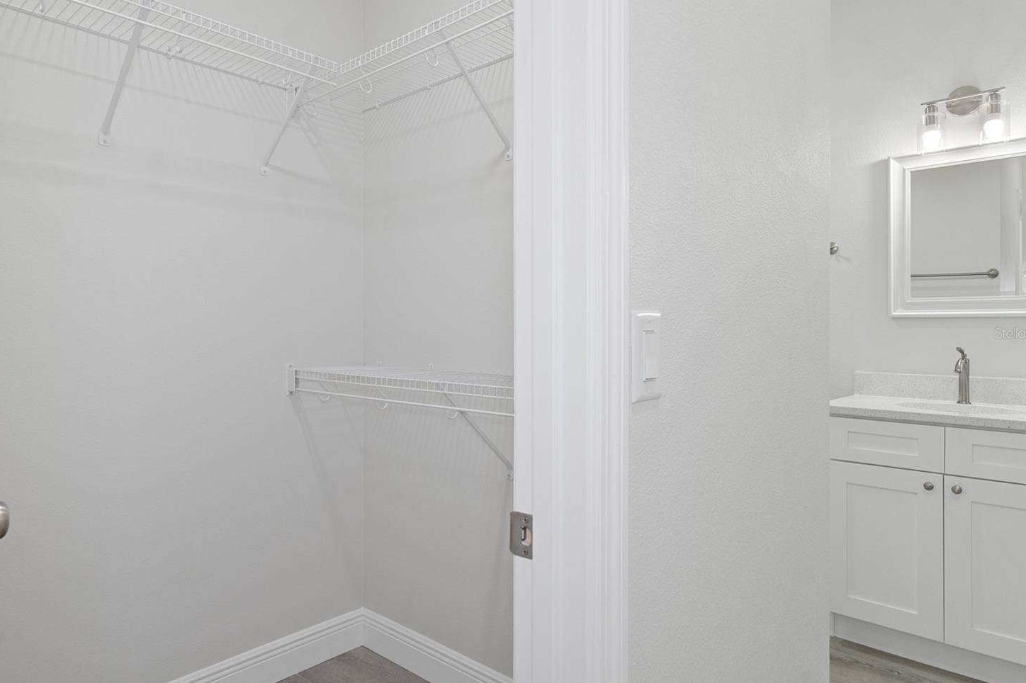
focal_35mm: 22
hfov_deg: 79.7
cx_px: 491
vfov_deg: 58.2
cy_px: 333
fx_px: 614
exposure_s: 1/4
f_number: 8
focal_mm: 13
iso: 640
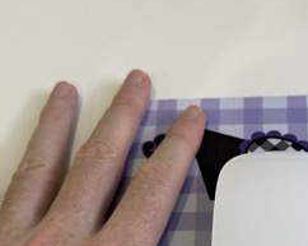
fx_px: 564
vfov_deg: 23.6
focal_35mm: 62
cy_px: 240
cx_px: 234
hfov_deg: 30.0
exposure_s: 1/100
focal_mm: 6.76
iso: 160
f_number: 1.78
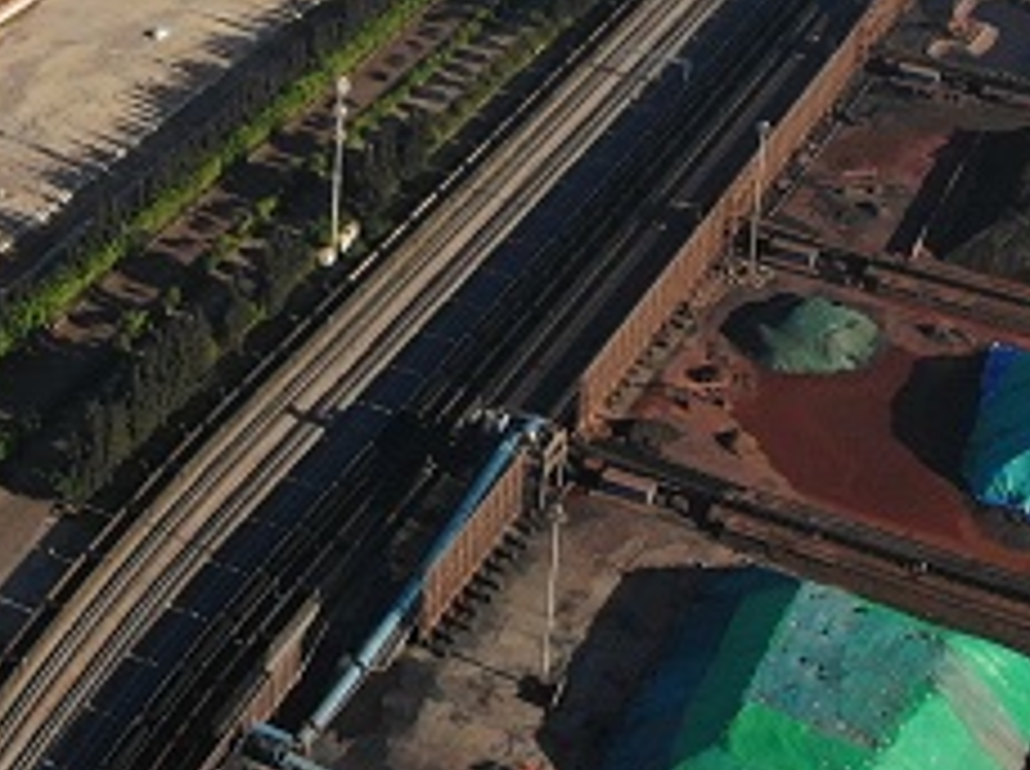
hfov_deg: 21.0
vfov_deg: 16.3
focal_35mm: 84
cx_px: -346
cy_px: -306
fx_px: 2495
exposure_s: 1/834
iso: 103
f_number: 2.8
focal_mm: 4.5
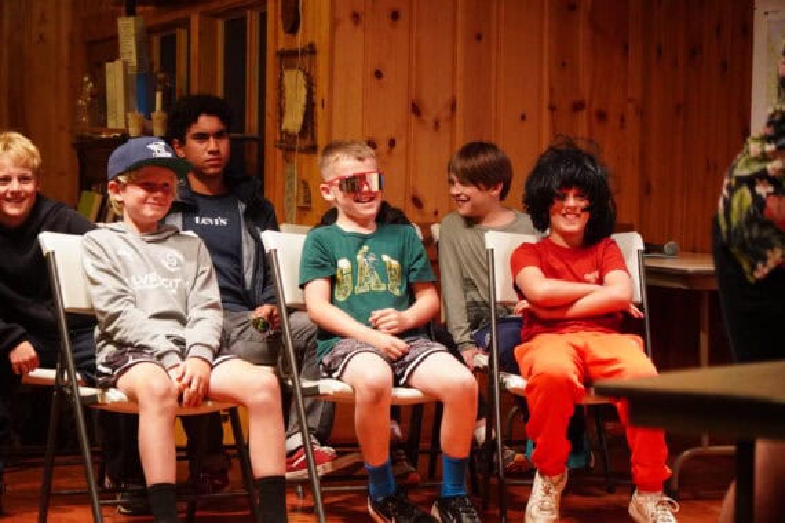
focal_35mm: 105
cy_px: 262
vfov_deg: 13.0
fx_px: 2289
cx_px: 392
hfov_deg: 19.5
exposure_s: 1/250
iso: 4000
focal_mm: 70
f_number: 2.8
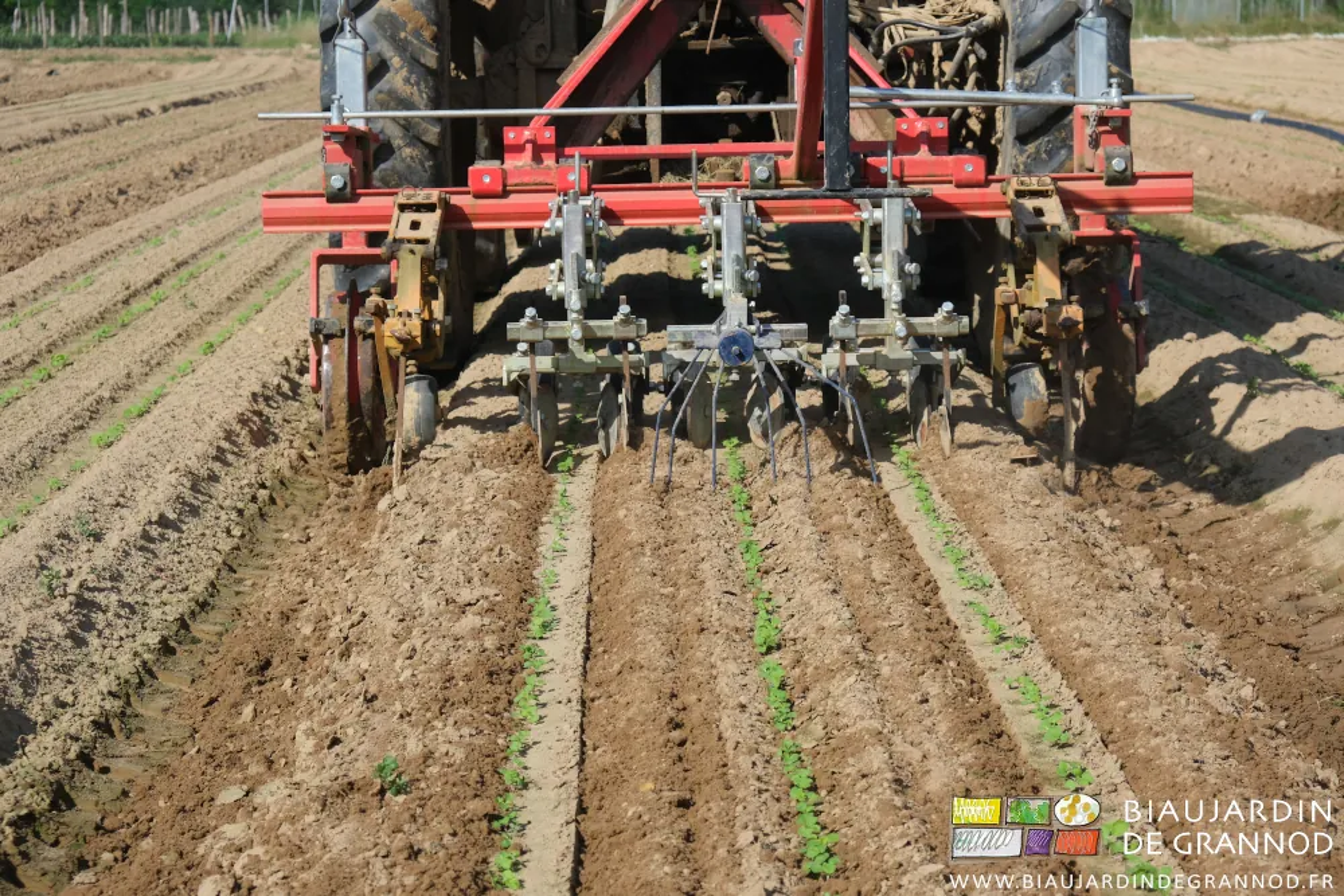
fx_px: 3099
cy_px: 448
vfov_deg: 16.5
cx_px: 672
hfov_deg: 24.5
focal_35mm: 83
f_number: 8
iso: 160
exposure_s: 1/320
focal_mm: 55
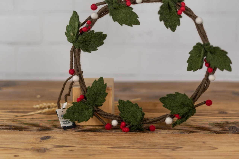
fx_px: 418
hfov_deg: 31.9
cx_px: 133
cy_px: 63
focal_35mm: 63
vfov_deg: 21.5
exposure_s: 1/200
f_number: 1.8
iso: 200
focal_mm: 50
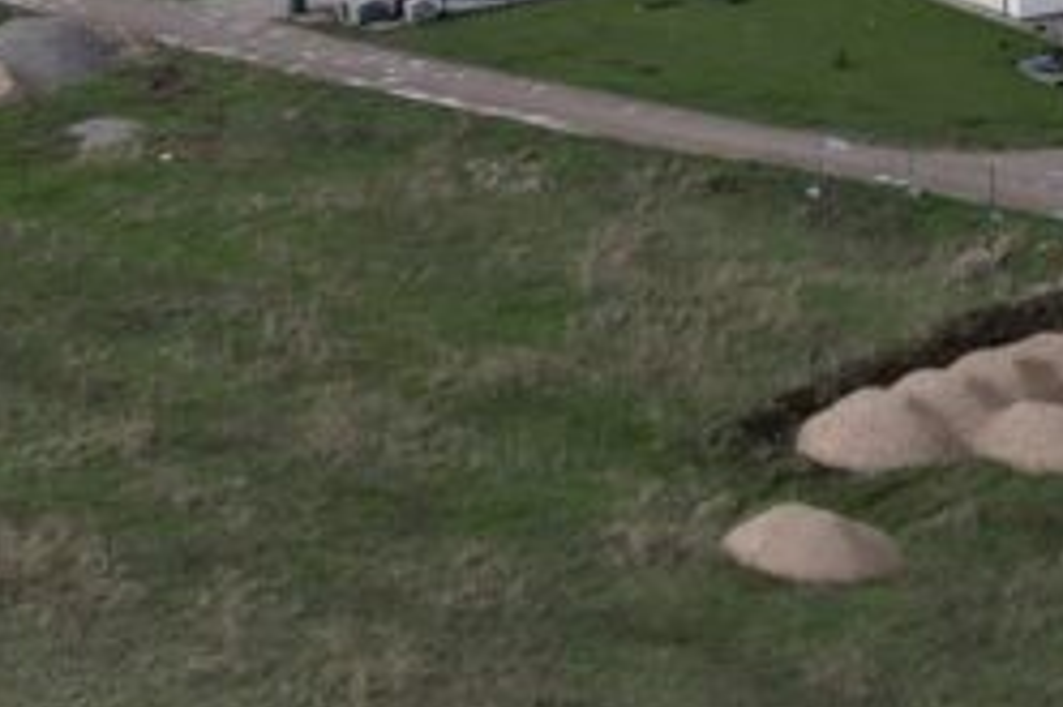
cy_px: -538
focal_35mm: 91
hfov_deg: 19.5
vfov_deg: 13.5
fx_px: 2685
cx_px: 1594
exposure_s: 1/1500
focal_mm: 8.38
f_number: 2.8
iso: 100
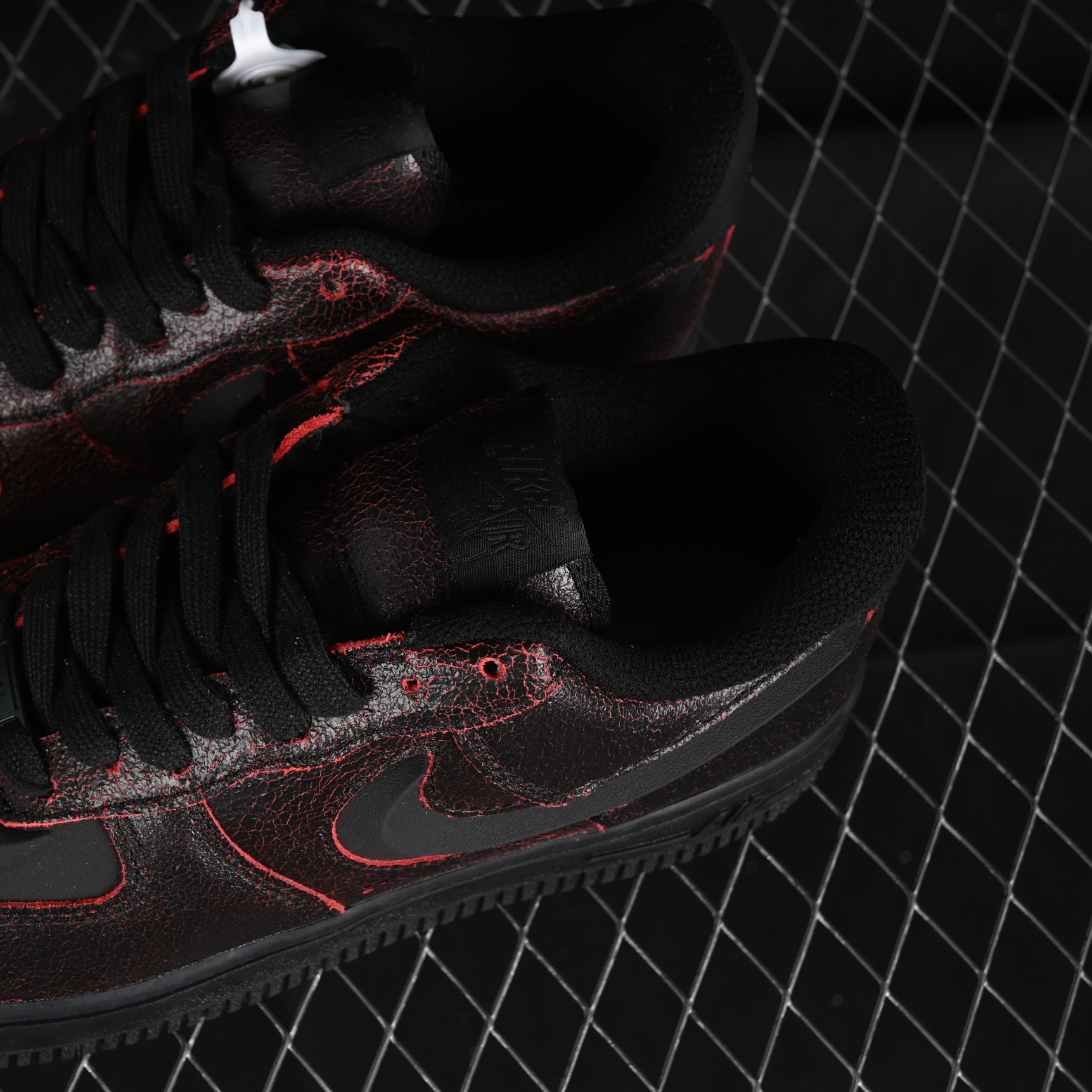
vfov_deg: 16.9
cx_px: 224
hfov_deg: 16.8
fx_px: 3676
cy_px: 522
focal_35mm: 103
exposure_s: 1/50
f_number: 6.3
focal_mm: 50
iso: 160
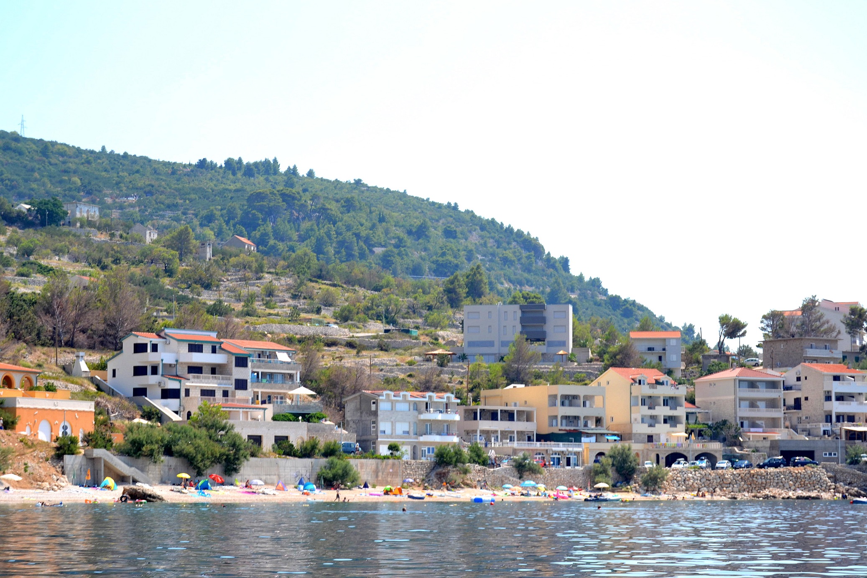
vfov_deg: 16.6
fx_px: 1987
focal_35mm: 82
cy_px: 289
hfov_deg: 24.6
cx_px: 434
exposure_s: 1/250
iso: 100
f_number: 8
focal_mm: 55
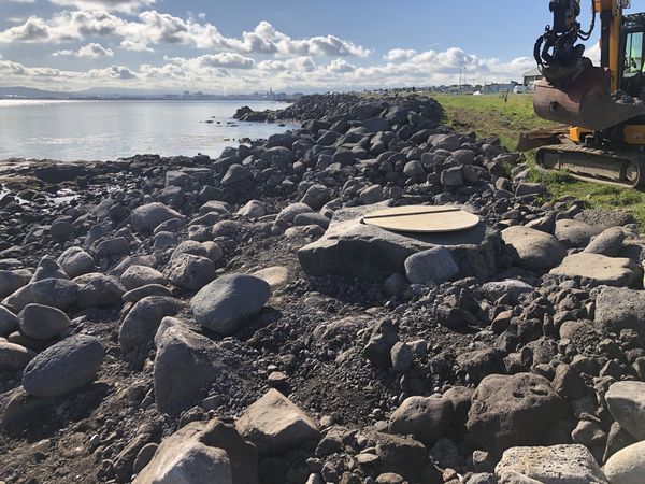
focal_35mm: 28
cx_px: 322
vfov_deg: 49.7
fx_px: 522
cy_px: 242
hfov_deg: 63.4
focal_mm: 3.99
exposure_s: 1/2525
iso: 20
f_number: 1.8
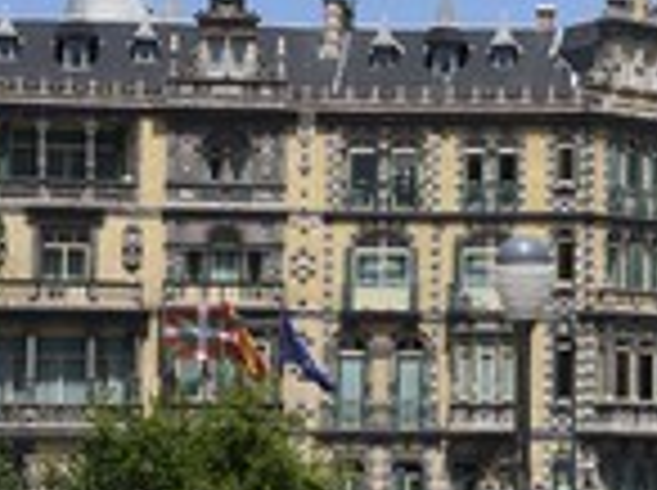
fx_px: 3259
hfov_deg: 11.3
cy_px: 184
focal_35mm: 172
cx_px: 738
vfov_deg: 8.6
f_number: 13
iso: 200
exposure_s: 1/320
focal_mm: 62
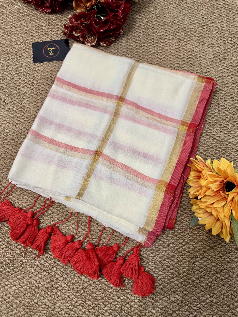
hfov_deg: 56.8
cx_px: 119
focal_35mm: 24
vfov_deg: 71.6
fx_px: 220
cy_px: 158
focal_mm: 6.76
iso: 250
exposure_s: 1/50
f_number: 1.78
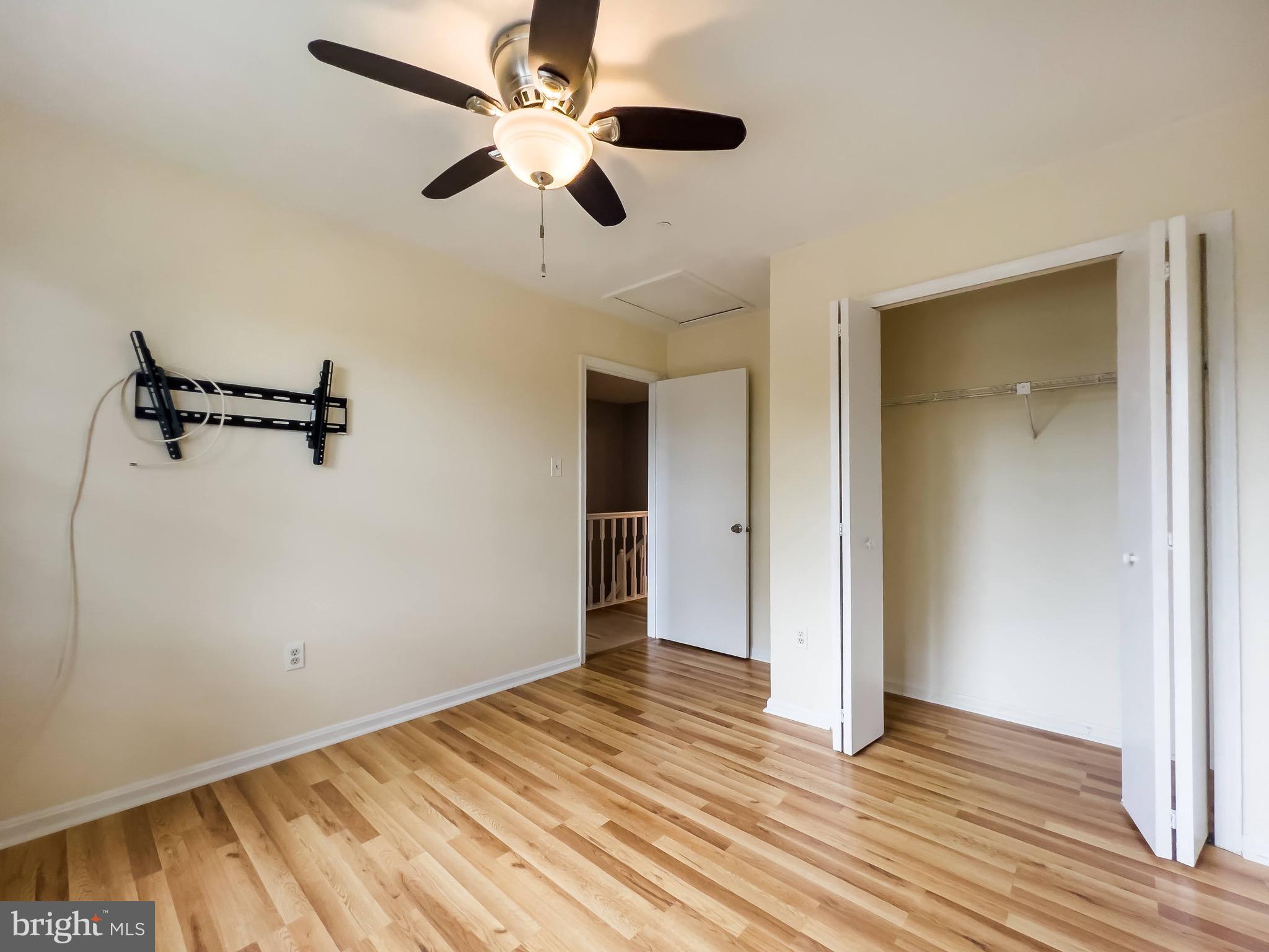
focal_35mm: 13
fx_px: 477
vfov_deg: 89.9
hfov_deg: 106.2
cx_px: 634
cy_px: 476
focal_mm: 1.57
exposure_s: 1/120
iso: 200
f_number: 1.8
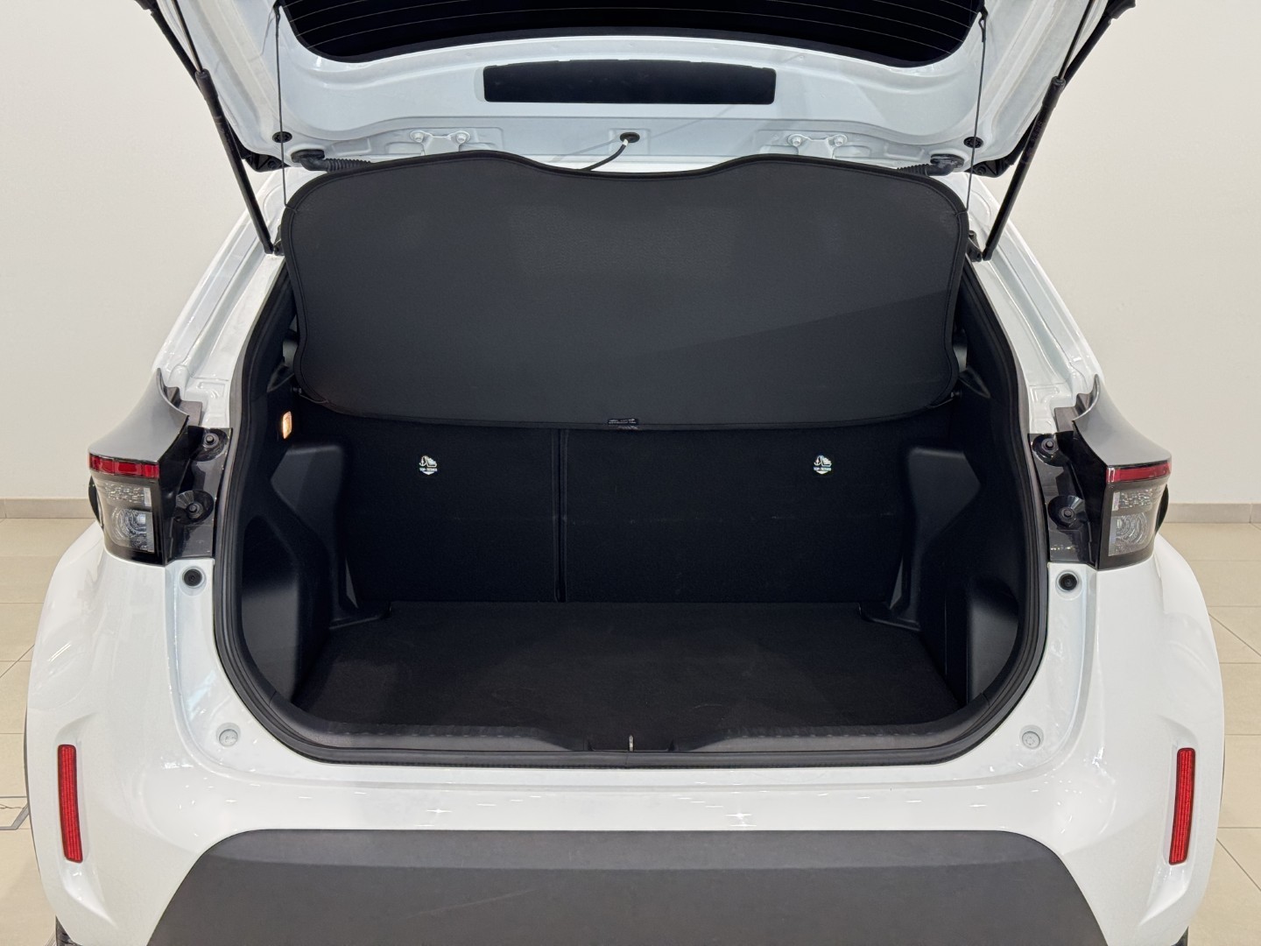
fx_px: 1749
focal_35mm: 48
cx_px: 630
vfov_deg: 30.3
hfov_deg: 39.7
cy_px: 473
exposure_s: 1/100
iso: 80
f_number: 1.78
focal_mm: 6.76
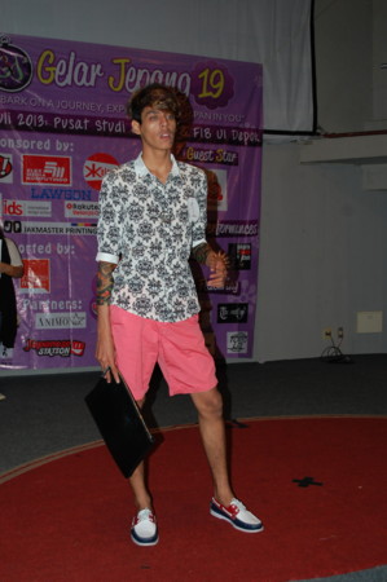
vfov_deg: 46.4
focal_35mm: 42
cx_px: 194
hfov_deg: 31.8
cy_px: 291
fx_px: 679
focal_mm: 28
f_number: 4.5
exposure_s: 1/60
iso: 400
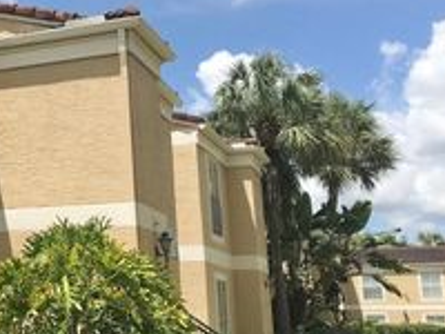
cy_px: 126
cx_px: -102
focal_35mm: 70
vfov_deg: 21.0
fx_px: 900
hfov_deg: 24.8
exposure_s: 1/3831
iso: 20
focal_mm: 3.99
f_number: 1.8
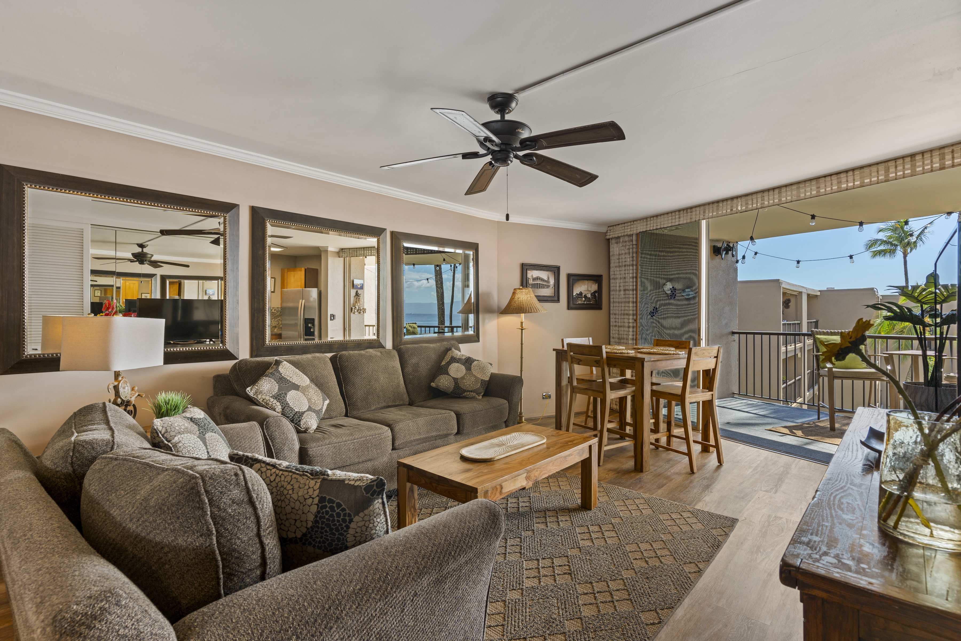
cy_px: 320
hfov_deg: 93.3
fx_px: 454
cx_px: 480
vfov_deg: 70.4
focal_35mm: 17
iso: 100
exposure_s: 1/3
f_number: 8
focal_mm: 17
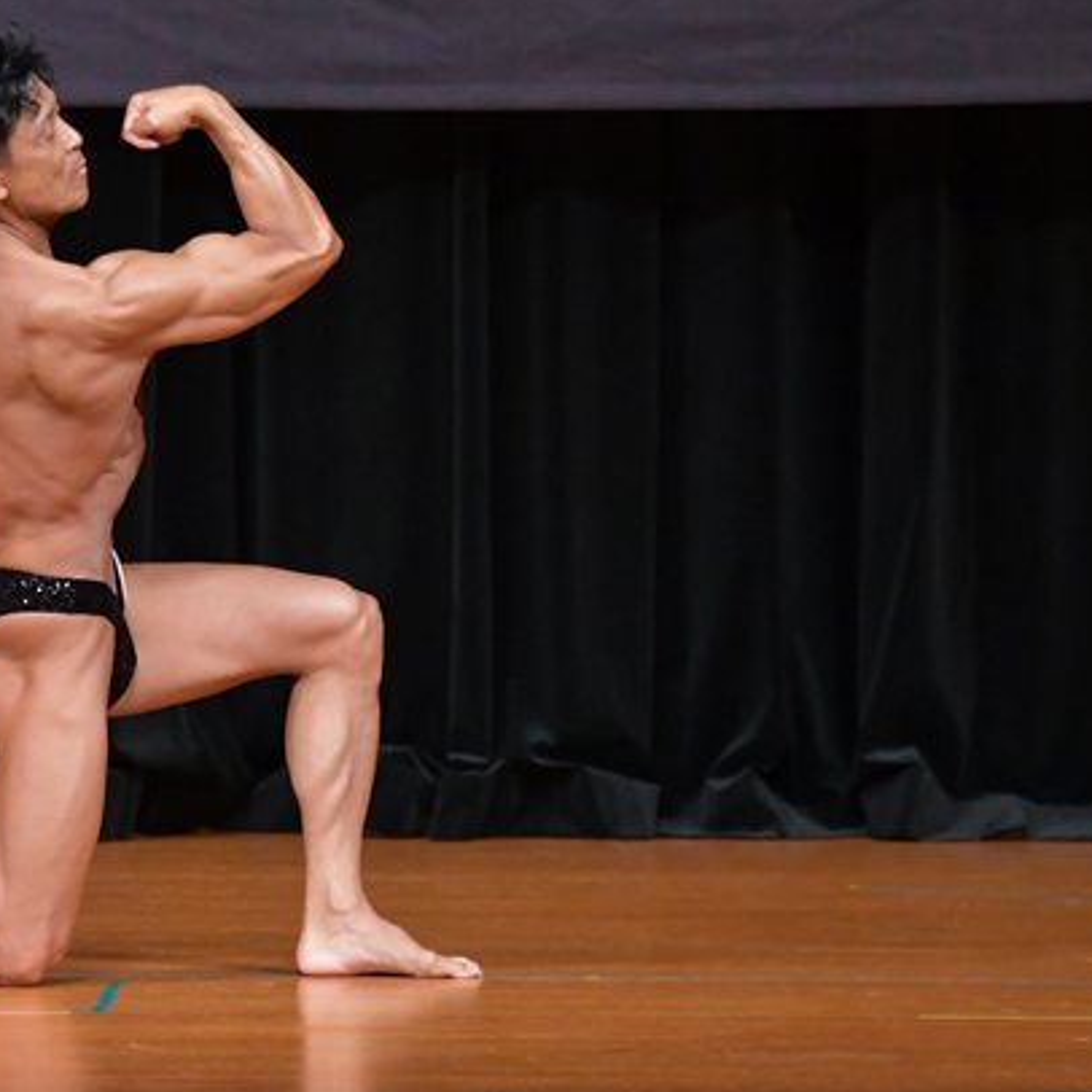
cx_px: 106
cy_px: 417
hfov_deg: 3.6
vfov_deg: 3.6
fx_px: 17346
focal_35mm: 486
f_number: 5.6
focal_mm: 200
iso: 5000
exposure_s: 1/400
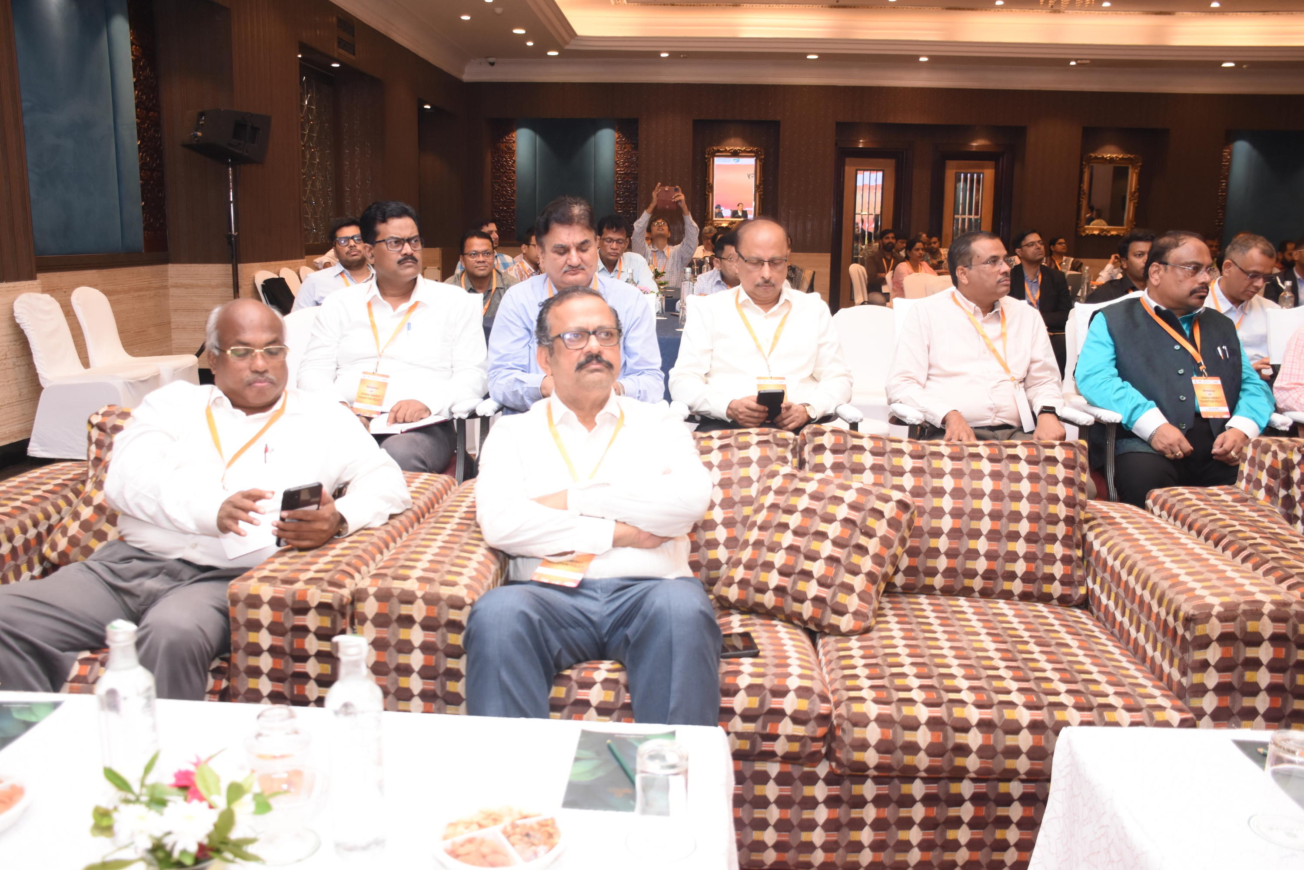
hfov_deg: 26.0
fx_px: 2825
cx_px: 652
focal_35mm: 78
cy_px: 435
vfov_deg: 17.5
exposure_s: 1/200
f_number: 5
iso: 1000
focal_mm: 52
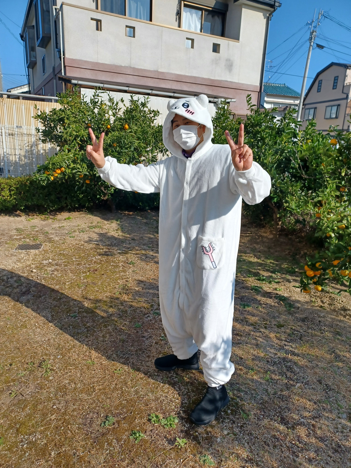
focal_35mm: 25
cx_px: 176
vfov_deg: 69.4
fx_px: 338
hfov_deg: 54.9
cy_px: 234
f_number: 1.8
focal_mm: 4.6
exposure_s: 1/469
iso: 32
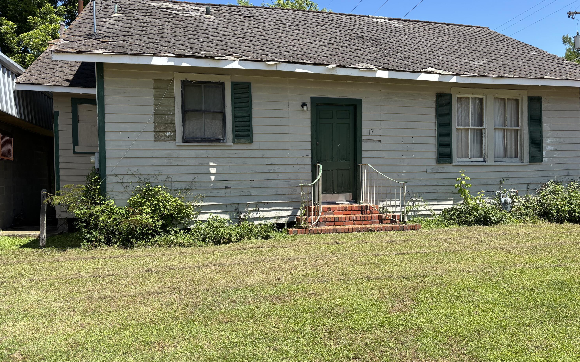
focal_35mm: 28
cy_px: 172
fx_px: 443
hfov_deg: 66.5
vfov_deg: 44.5
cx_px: 293
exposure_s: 1/1783
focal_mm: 5.96
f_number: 1.6
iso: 50
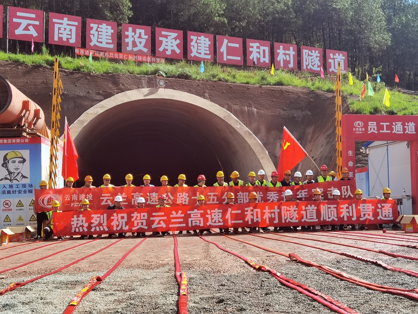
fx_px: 580
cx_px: 209
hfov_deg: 39.7
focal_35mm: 48
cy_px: 157
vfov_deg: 30.3
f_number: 1.9
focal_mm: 6.71
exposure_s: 1/3086
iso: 50
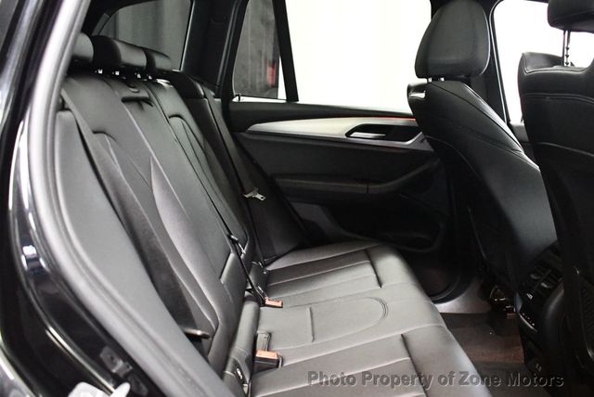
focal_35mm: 36
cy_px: 198
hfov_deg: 53.1
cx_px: 297
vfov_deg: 36.9
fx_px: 595
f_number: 3.5
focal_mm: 18
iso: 9000
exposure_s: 1/60
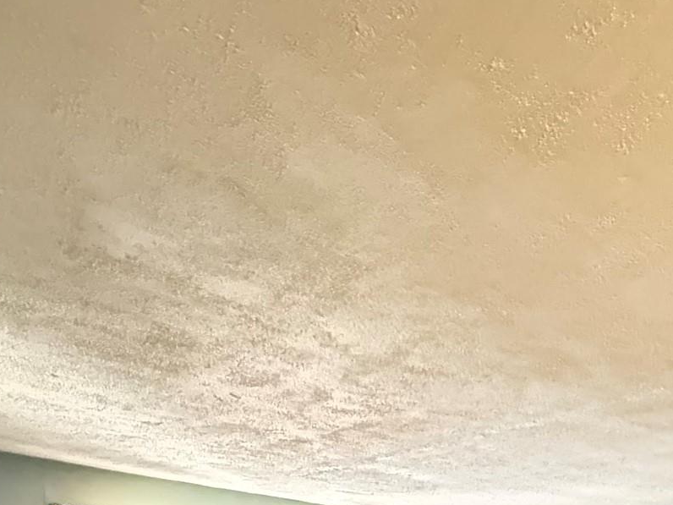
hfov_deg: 47.9
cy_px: 618
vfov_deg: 32.3
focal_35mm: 36
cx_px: 556
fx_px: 700
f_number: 2.2
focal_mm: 2.22
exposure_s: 1/30
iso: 1250
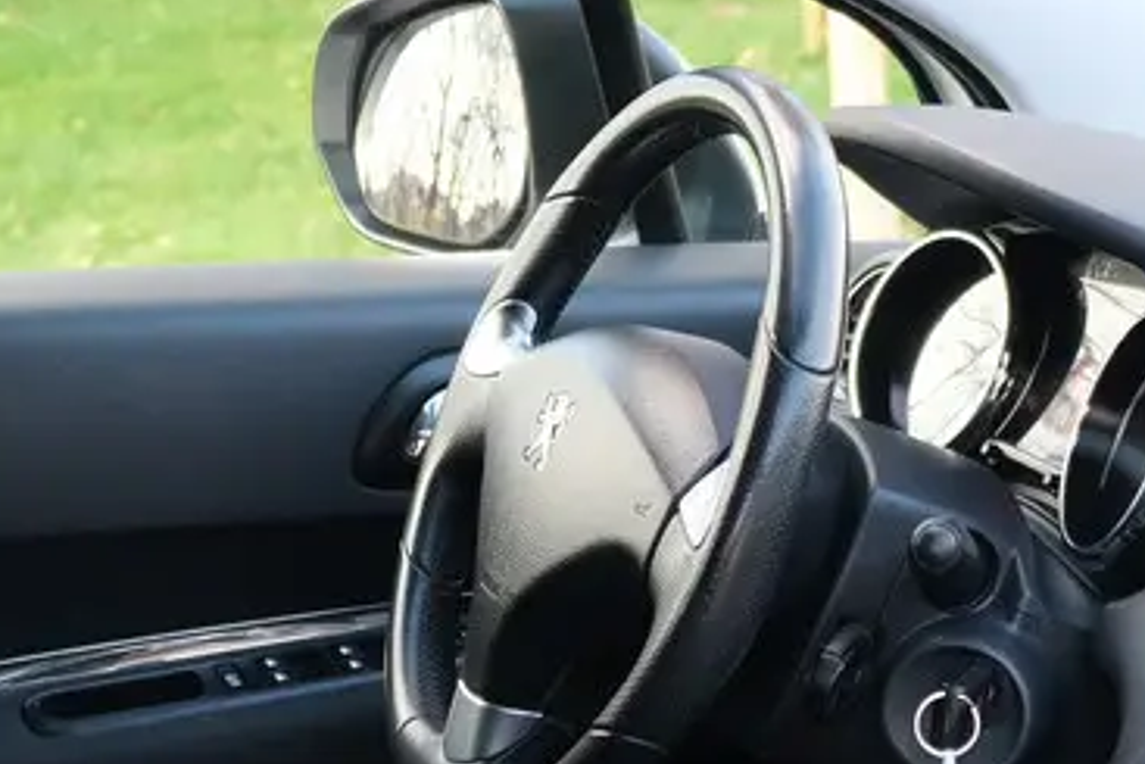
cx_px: 987
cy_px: 1124
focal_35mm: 111
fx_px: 3532
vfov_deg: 11.8
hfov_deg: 18.2
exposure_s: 1/70
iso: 320
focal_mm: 24.3
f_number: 3.2
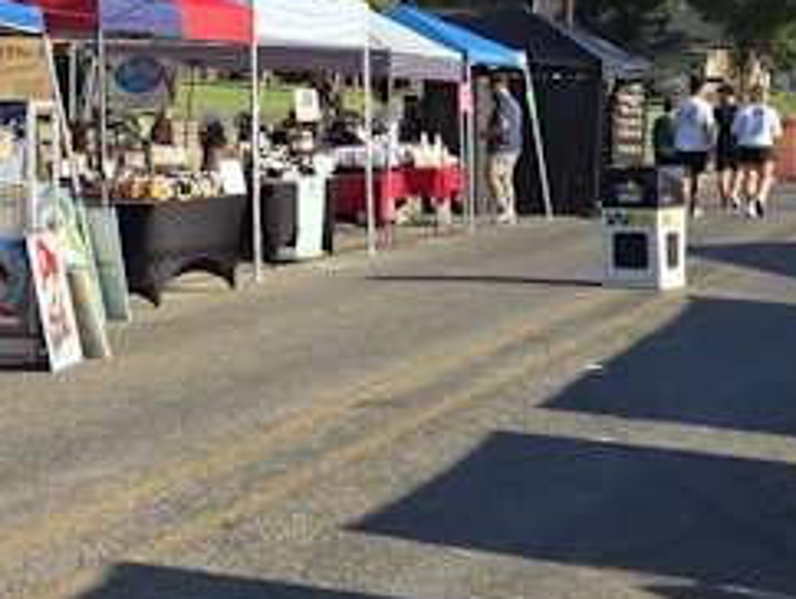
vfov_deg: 15.5
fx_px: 2187
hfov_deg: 20.4
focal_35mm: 95
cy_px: 115
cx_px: 168
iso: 25
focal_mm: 5.4
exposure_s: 1/1538
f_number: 1.8
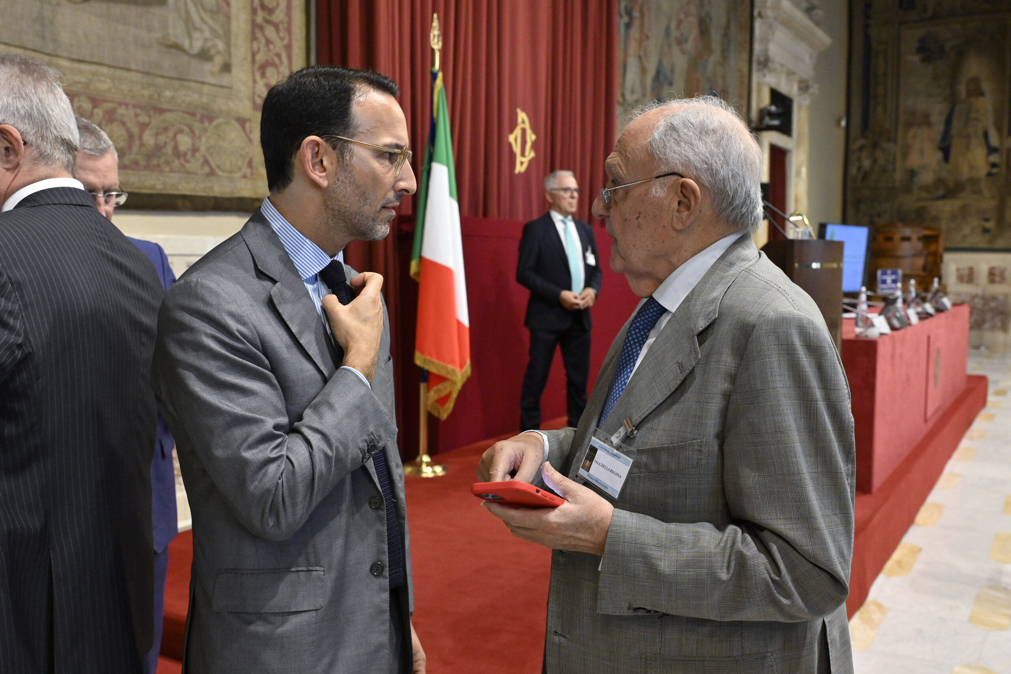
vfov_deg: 42.9
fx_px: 856
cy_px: 337
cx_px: 506
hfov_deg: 61.1
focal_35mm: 30
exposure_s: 1/160
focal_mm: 30.5
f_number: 5
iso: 3200
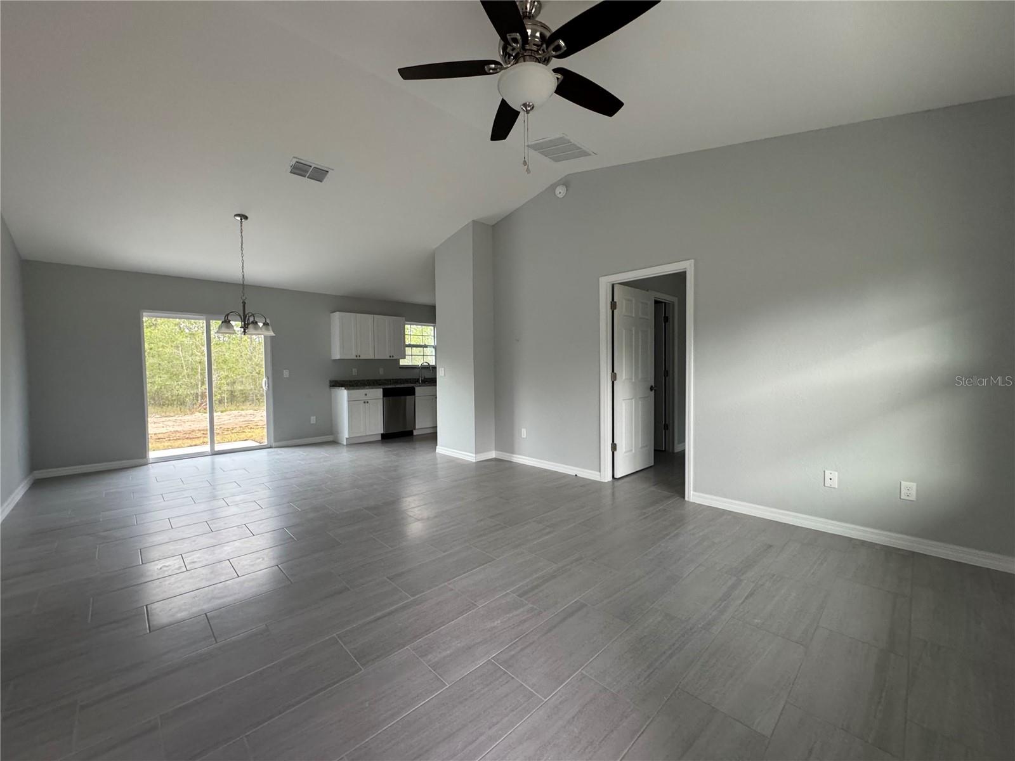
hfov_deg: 102.1
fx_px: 411
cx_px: 508
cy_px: 380
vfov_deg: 85.7
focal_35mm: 14
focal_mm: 2.22
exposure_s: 1/99
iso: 320
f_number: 2.2
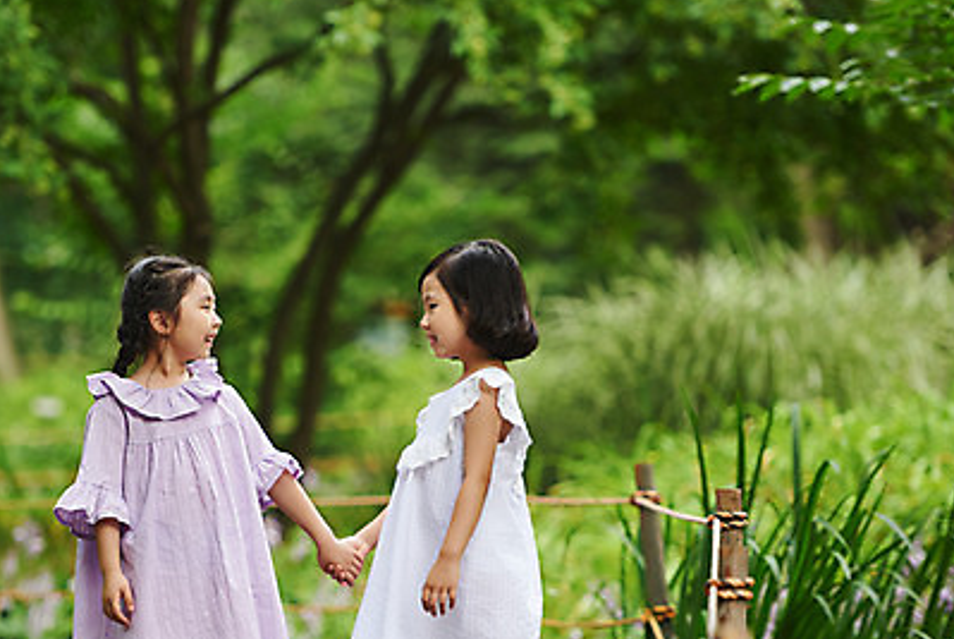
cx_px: 267
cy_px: 407
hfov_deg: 8.6
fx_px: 6367
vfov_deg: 5.7
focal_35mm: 240
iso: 400
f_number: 2.8
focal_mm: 160
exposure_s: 1/800
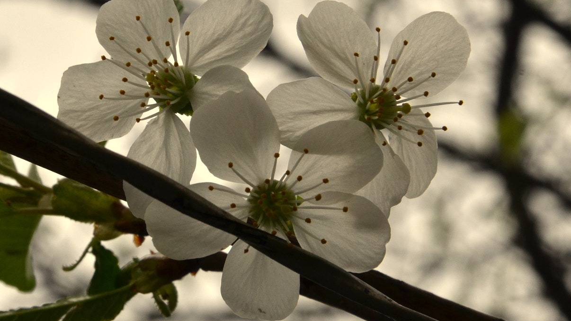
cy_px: 100
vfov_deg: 5.0
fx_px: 3709
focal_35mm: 245
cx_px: 273
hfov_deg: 8.8
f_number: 20
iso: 400
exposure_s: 1/400
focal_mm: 92
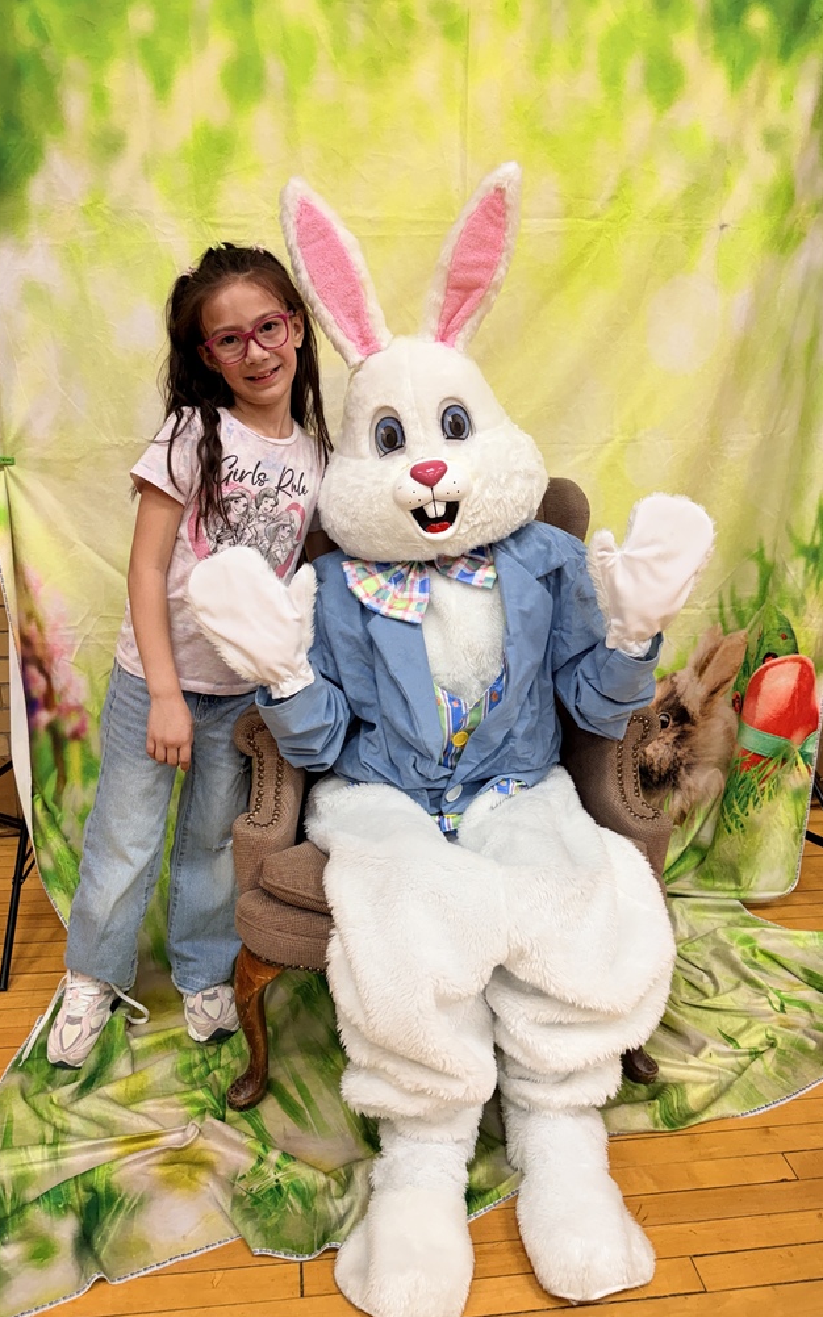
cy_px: 668
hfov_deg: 47.6
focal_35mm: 26
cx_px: 406
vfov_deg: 70.4
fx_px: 933
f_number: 1.78
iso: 200
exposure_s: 1/120
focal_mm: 6.76
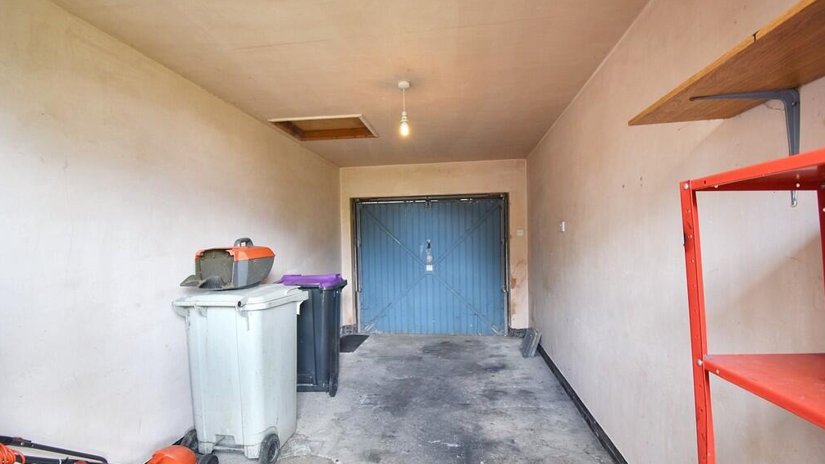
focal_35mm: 16
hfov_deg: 99.4
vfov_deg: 67.0
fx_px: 350
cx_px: 412
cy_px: 249
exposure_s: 1/15
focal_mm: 10
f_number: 4.5
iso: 220
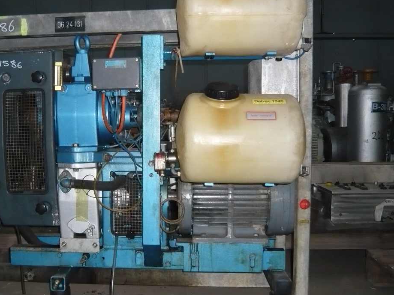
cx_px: 133
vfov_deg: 36.8
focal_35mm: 39
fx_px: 444
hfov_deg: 47.1
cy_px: 149
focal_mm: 4.6
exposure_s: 1/30
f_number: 2.8
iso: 250
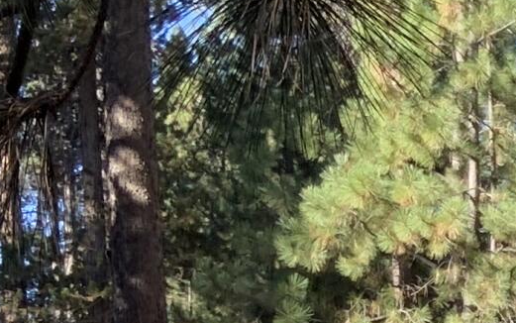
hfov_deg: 10.4
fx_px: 2490
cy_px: 723
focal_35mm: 177
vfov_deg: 7.1
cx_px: 1192
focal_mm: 3
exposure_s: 1/180
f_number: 1.8
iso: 16
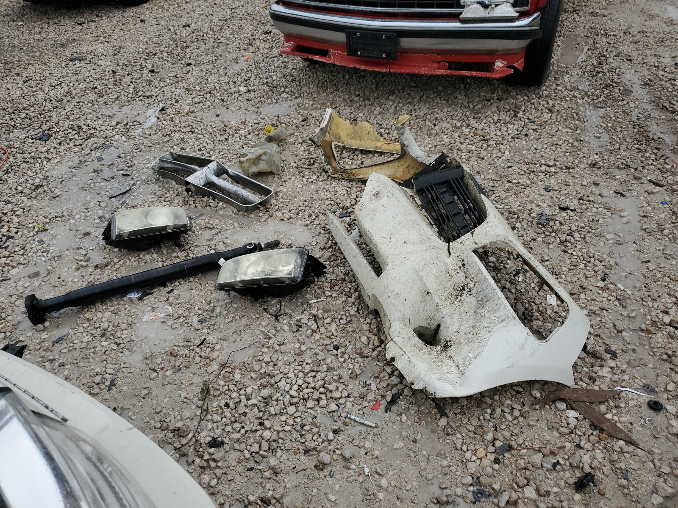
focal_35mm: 26
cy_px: 254
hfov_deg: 67.3
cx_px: 339
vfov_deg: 53.1
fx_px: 509
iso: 50
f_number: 1.5
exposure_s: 1/3333
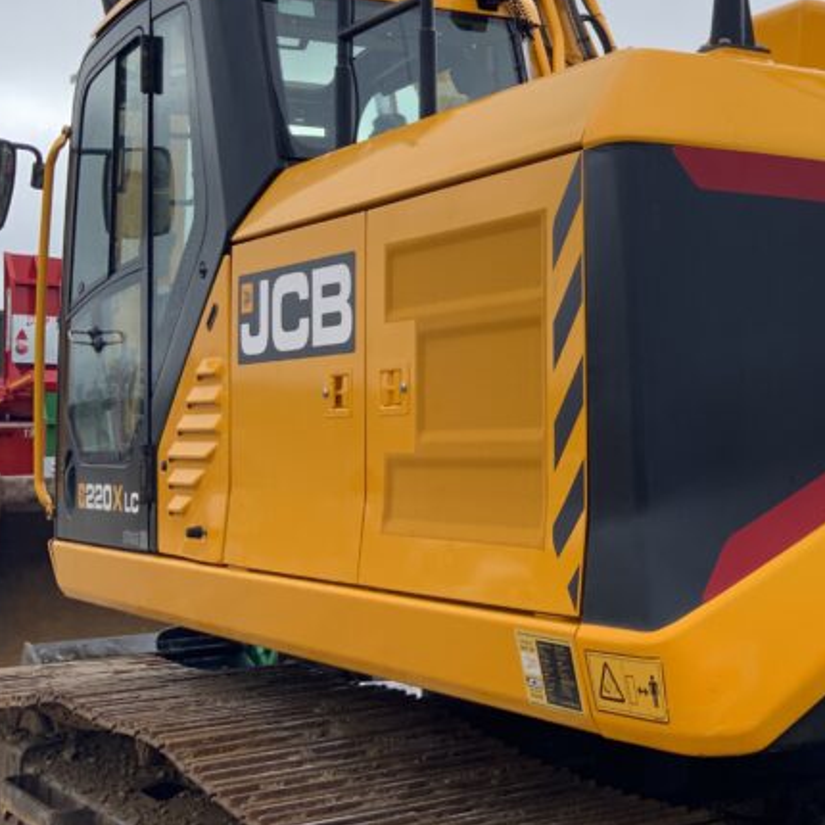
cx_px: 860
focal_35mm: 61
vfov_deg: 28.0
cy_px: 276
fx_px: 1645
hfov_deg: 26.4
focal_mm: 3
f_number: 1.8
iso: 16
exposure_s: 1/439
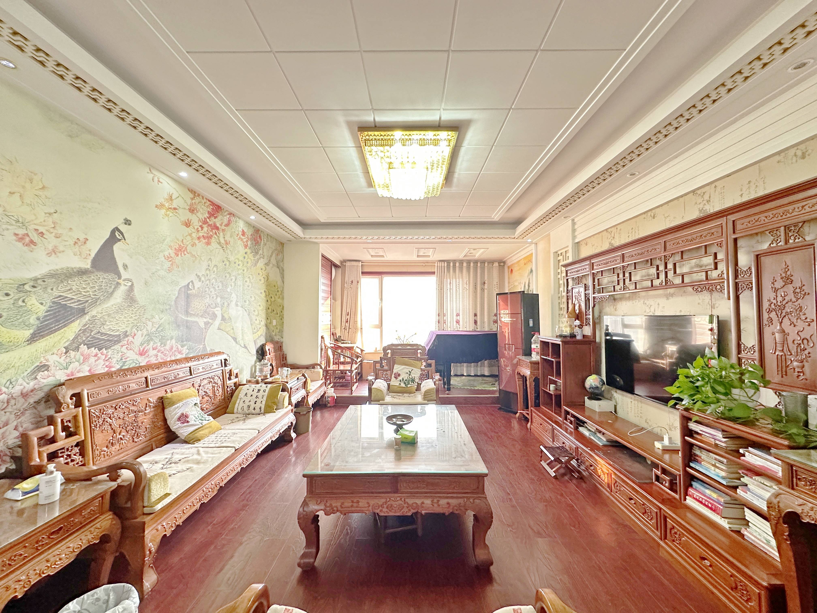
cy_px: 306
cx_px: 408
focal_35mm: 14
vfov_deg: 85.7
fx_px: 330
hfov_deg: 102.1
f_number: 2.2
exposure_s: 1/100
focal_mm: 2.22
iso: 250
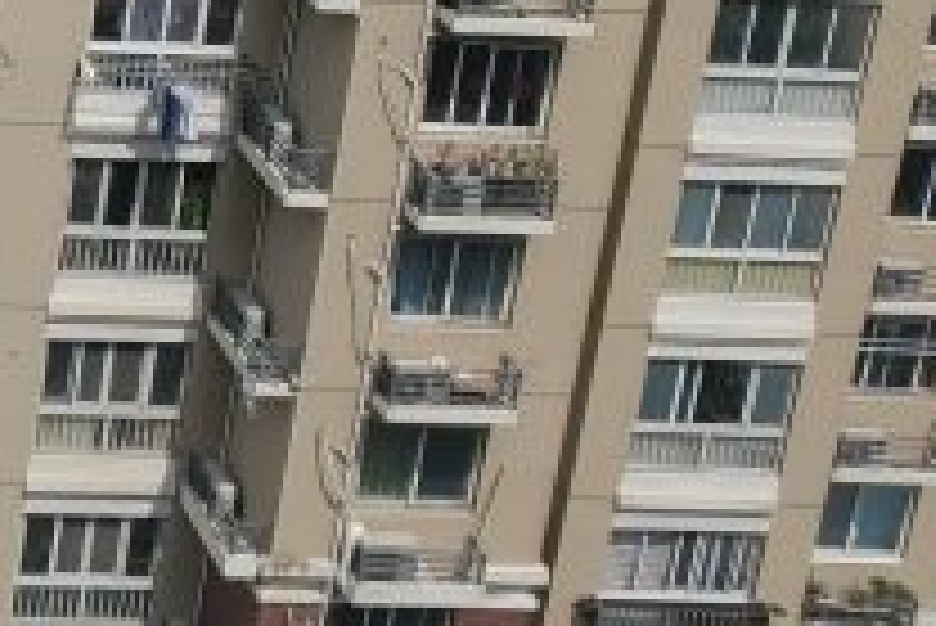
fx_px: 2706
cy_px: -324
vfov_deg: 12.5
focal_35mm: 104
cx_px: -508
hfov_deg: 17.5
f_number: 2.4
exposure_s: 1/2905
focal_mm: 4.3
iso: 50
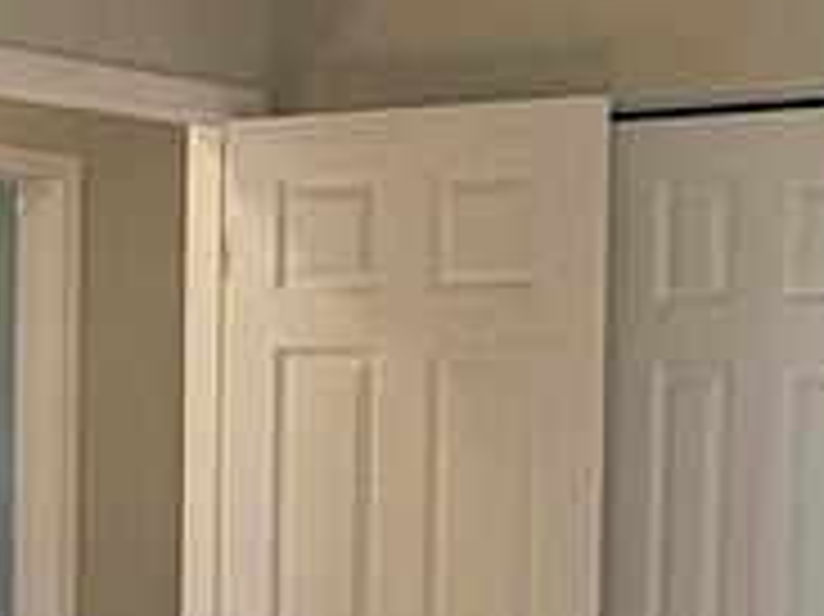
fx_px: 2617
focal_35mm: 110
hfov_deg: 17.8
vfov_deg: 13.3
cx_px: 171
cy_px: 558
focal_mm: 2.22
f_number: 2.2
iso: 125
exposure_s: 1/120
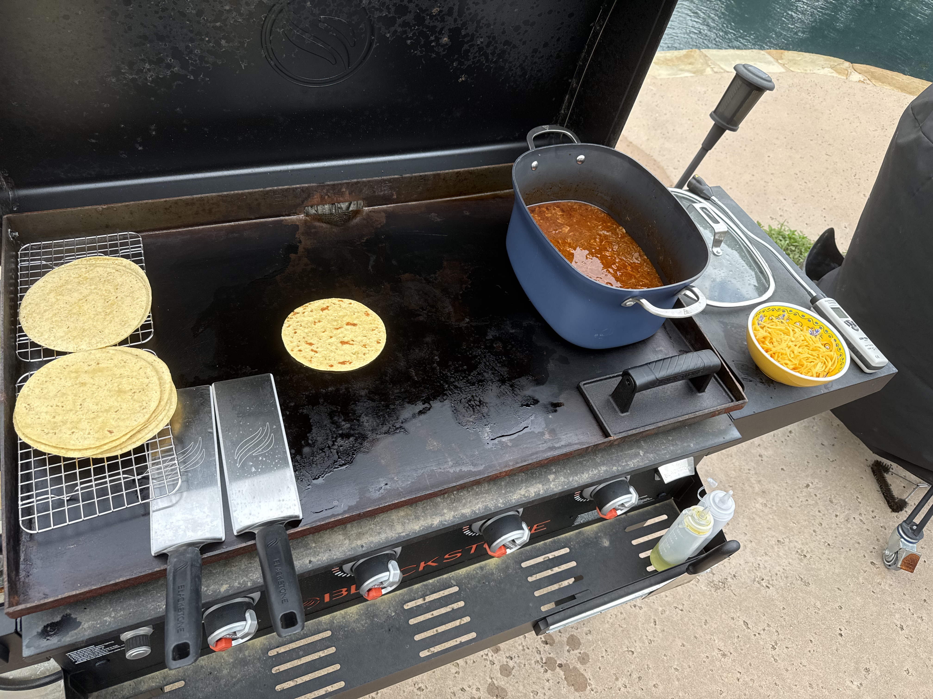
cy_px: 350
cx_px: 466
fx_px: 647
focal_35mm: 24
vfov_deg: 56.8
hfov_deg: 71.6
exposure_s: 1/399
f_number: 1.78
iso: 80
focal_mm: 6.76
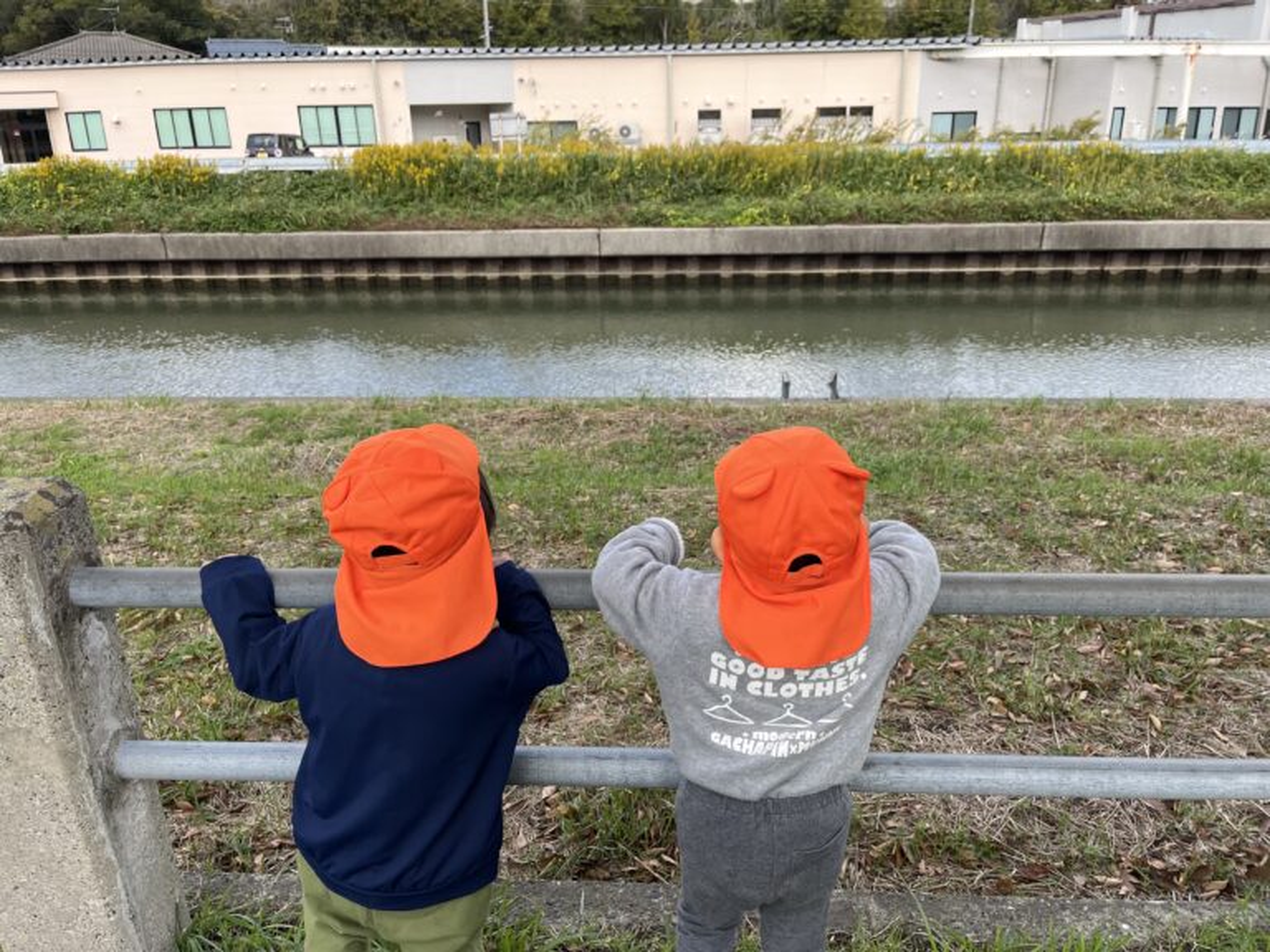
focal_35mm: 26
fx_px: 954
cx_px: 635
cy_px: 476
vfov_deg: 53.1
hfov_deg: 67.3
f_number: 1.6
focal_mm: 5.1
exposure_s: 1/1009
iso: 50
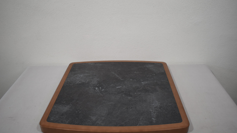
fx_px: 201
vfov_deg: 36.6
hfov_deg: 61.0
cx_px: 118
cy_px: 78
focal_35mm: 32
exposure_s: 1/250
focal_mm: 20
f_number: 3.8
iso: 500
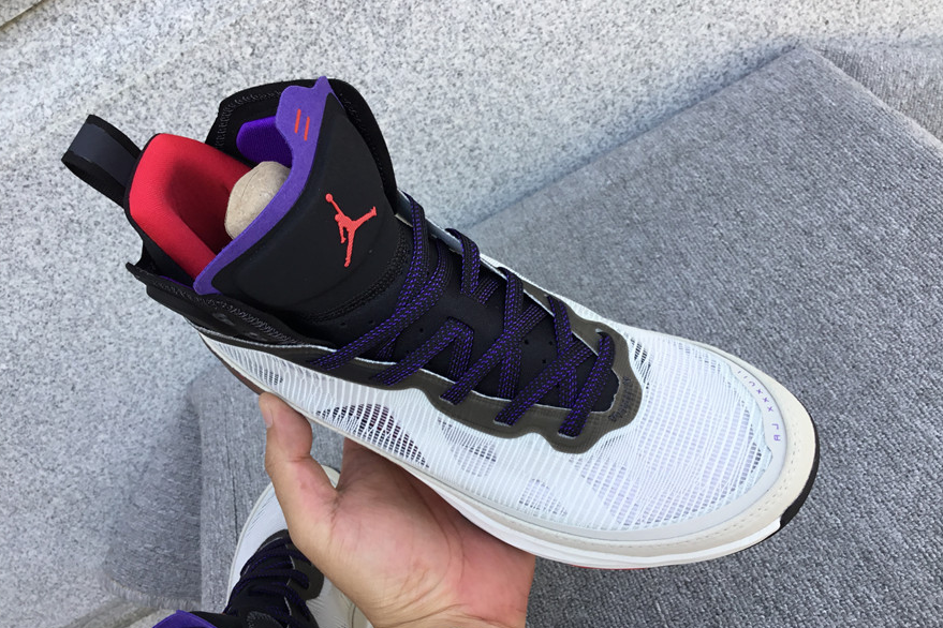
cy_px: 326
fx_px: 864
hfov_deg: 57.2
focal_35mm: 33
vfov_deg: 40.0
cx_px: 475
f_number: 2.4
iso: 25
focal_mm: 3.3
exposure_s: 1/161
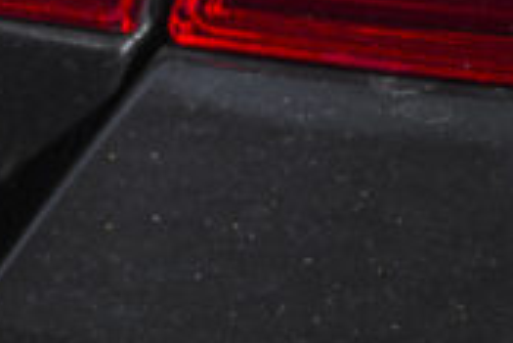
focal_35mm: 334
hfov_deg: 6.1
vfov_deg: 4.0
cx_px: 733
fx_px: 4763
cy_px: -685
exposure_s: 1/400
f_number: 5
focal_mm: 50
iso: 250
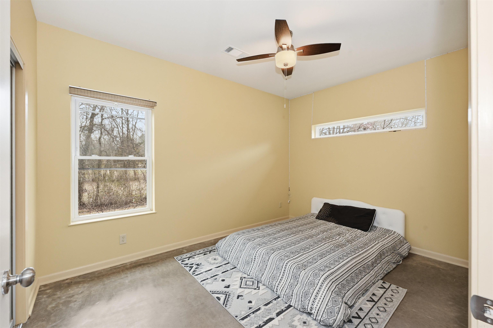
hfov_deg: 104.3
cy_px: 164
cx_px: 246
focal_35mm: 14
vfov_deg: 81.2
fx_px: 192
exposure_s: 1/1250
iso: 1250
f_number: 8
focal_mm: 14
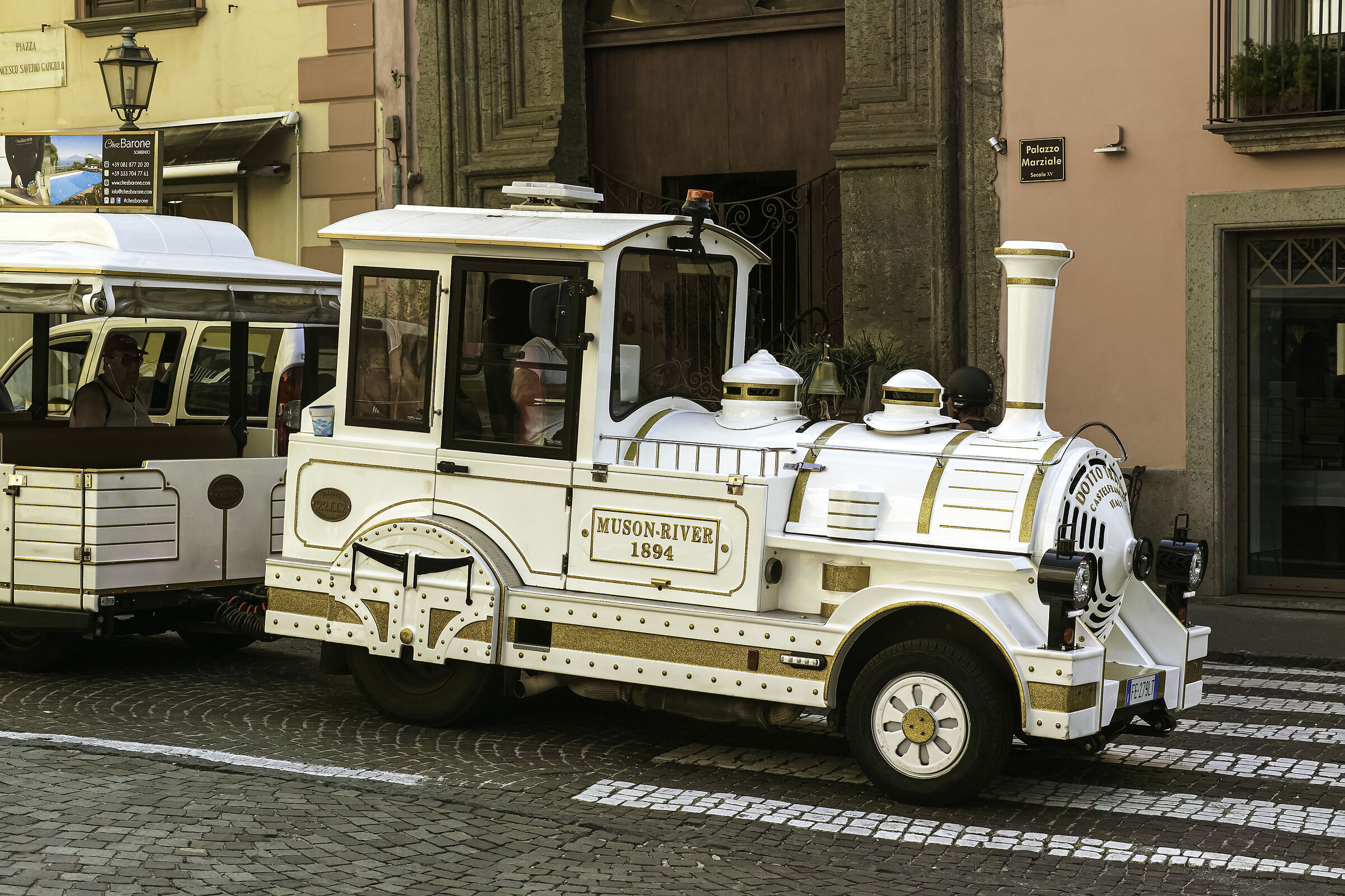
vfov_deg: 18.2
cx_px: 672
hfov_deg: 27.0
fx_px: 2802
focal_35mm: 75
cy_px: 448
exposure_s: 1/500
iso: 200
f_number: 5.6
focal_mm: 50
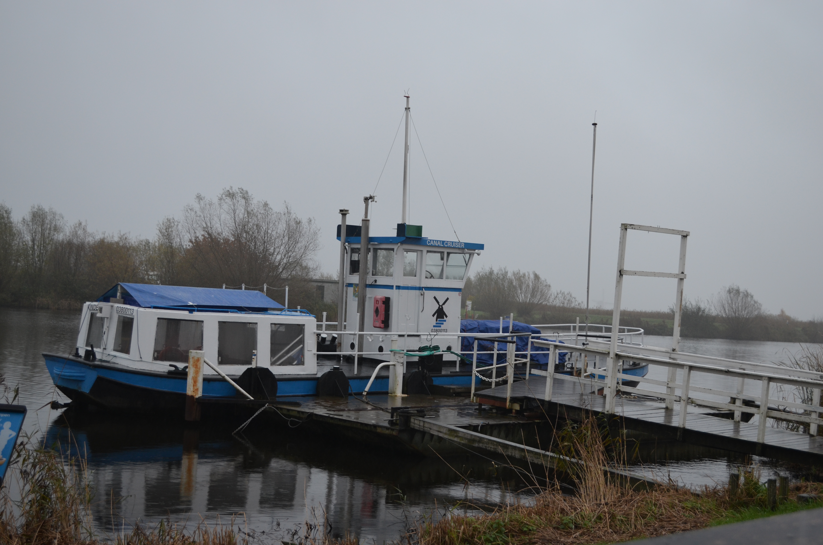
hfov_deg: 41.2
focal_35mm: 48
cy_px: 272
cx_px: 412
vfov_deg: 28.0
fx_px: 1095
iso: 400
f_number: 4.8
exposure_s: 1/60
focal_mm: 32
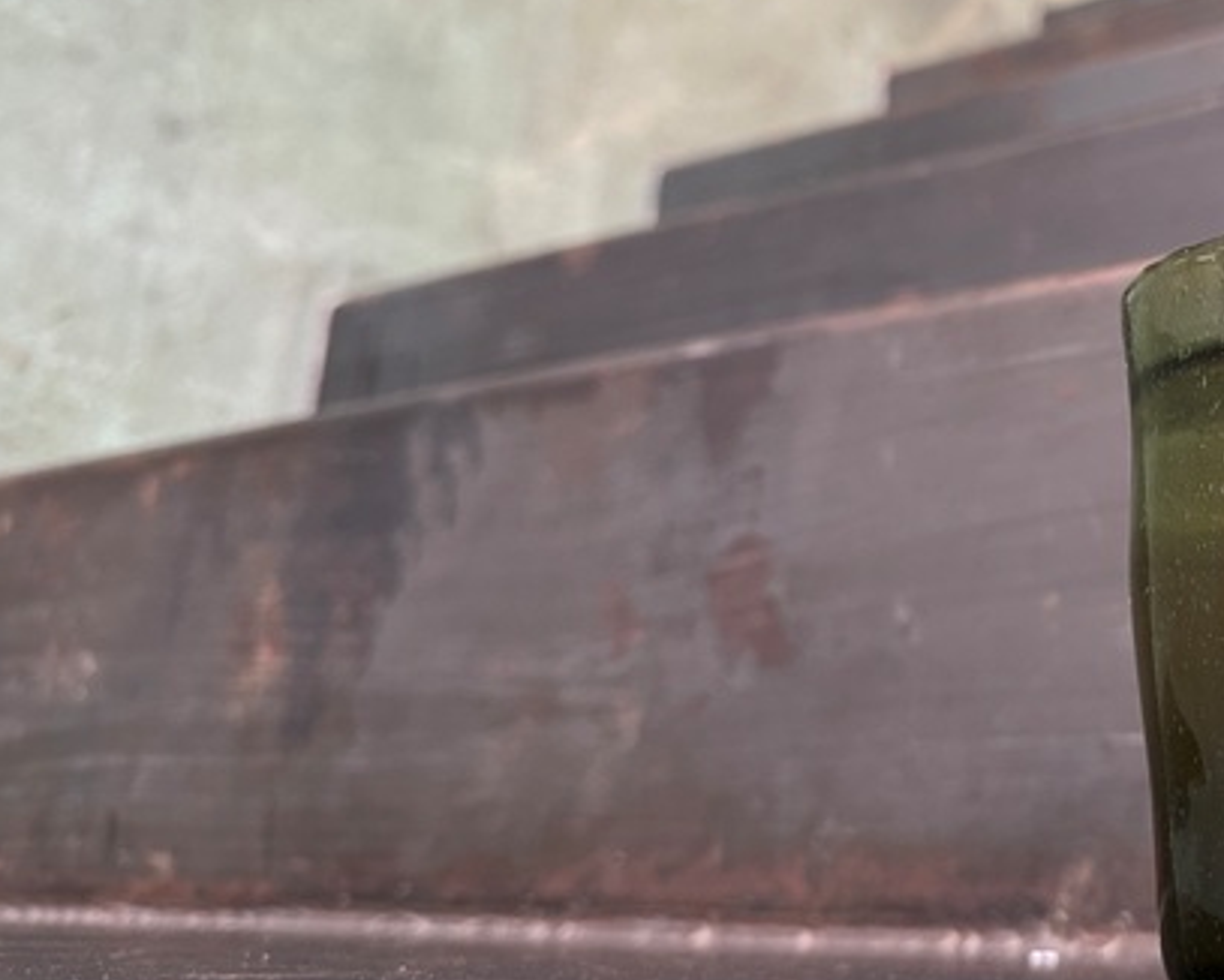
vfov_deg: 32.5
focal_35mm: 46
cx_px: 1188
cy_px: 328
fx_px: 1667
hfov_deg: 36.7
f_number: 1.78
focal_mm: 6.86
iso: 320
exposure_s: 1/50
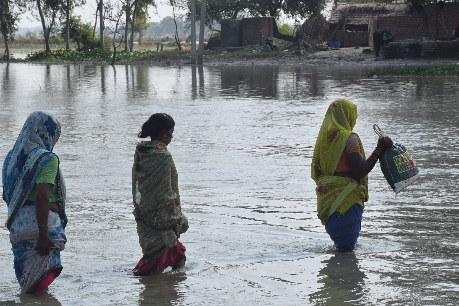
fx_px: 1844
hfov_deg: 14.2
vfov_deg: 9.5
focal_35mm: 145
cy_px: 178
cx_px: 209
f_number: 10
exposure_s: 1/400
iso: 200
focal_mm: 75
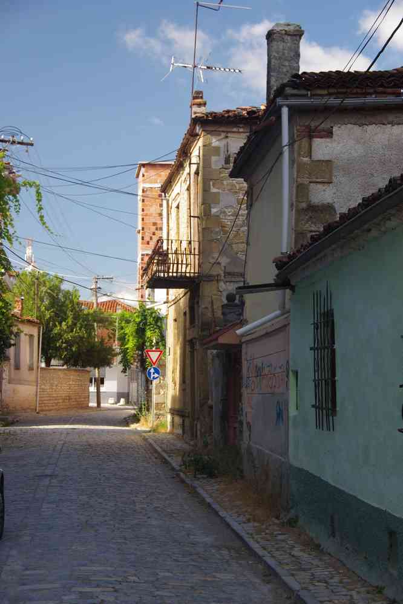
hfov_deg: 18.2
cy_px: 302
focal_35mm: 75
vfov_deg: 27.0
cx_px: 202
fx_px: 1259
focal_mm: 50
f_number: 7.1
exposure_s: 1/80
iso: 200
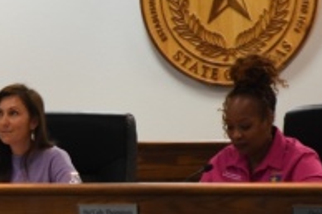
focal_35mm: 281
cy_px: 109
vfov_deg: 4.9
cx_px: 7
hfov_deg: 7.3
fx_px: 2511
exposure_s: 1/80
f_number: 4.5
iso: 1250
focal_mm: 70
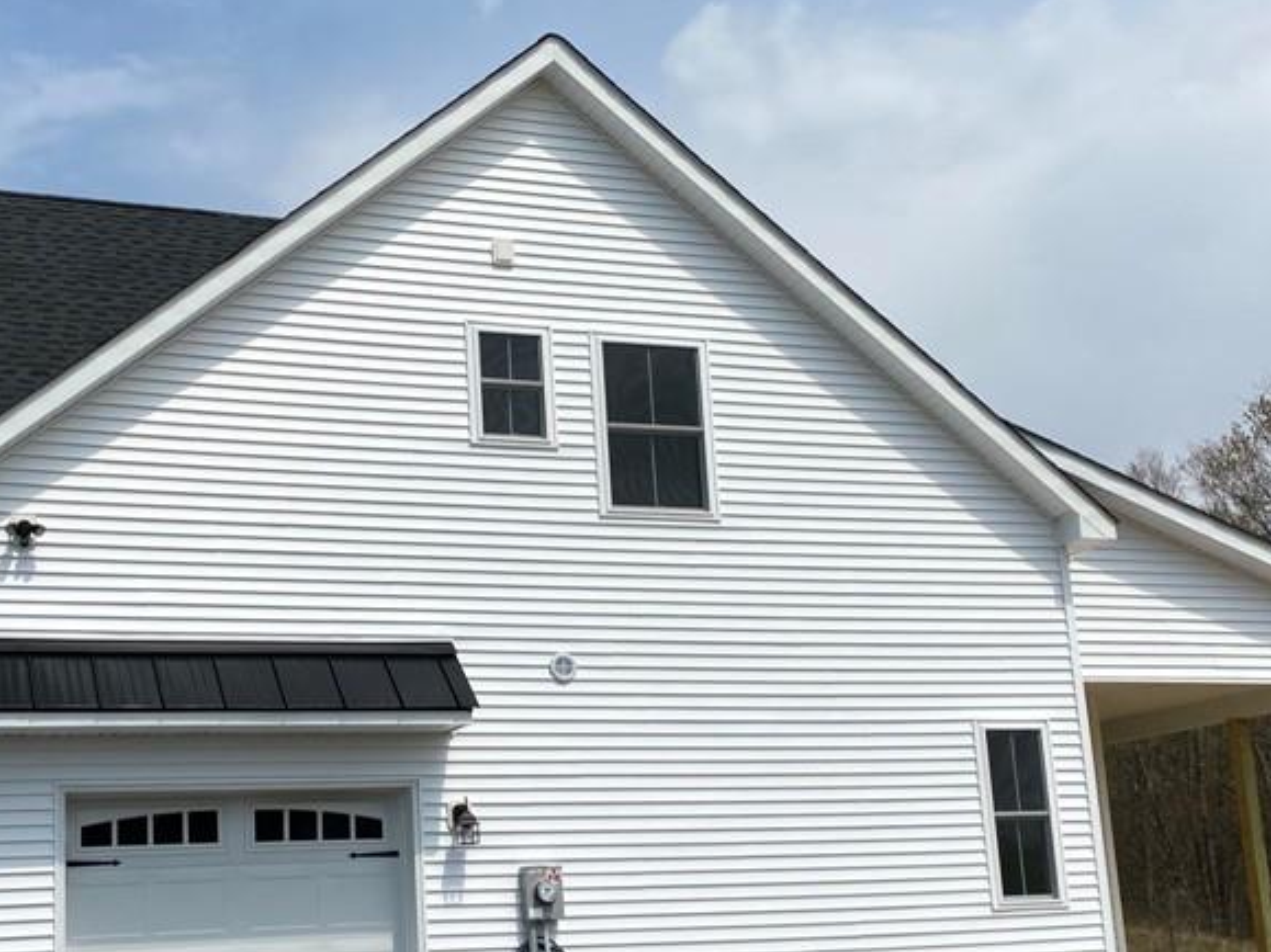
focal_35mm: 46
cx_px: 397
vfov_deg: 31.3
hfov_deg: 40.6
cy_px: 620
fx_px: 1689
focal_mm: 4.25
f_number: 1.8
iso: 32
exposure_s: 1/8197
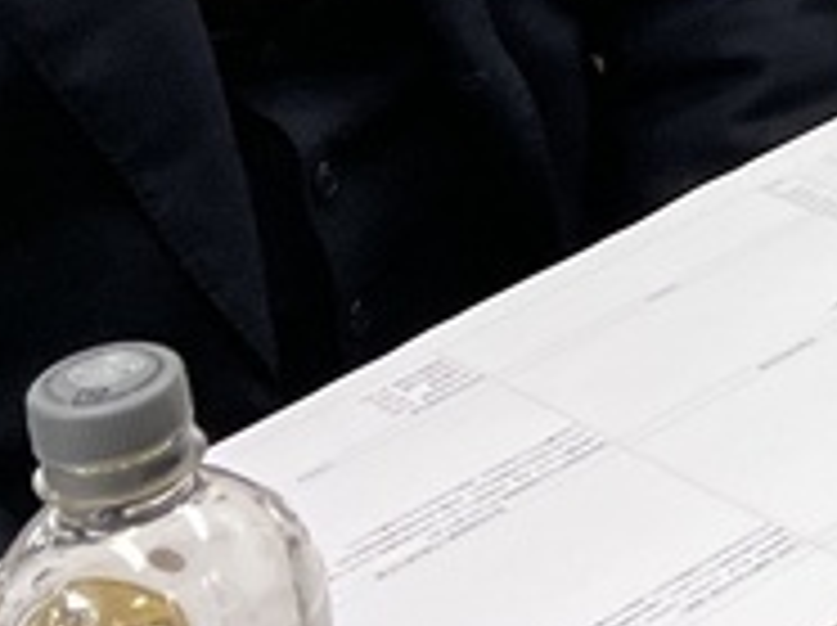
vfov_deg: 7.8
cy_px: -716
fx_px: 4323
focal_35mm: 179
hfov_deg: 8.8
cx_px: 2619
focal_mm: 5.1
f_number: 1.6
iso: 80
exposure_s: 1/120
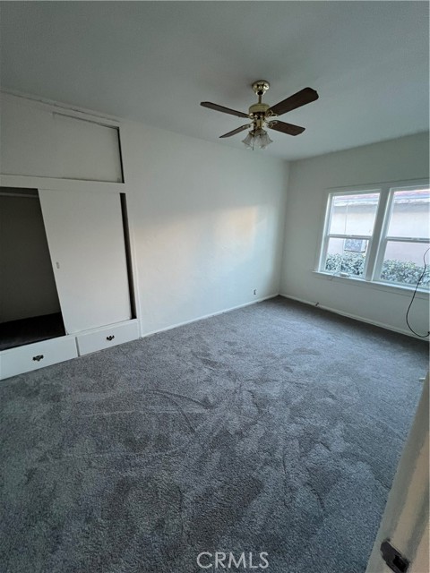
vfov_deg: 106.2
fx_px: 215
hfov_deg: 89.9
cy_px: 286
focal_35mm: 13
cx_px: 215
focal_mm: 1.57
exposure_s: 1/62
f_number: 1.8
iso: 250
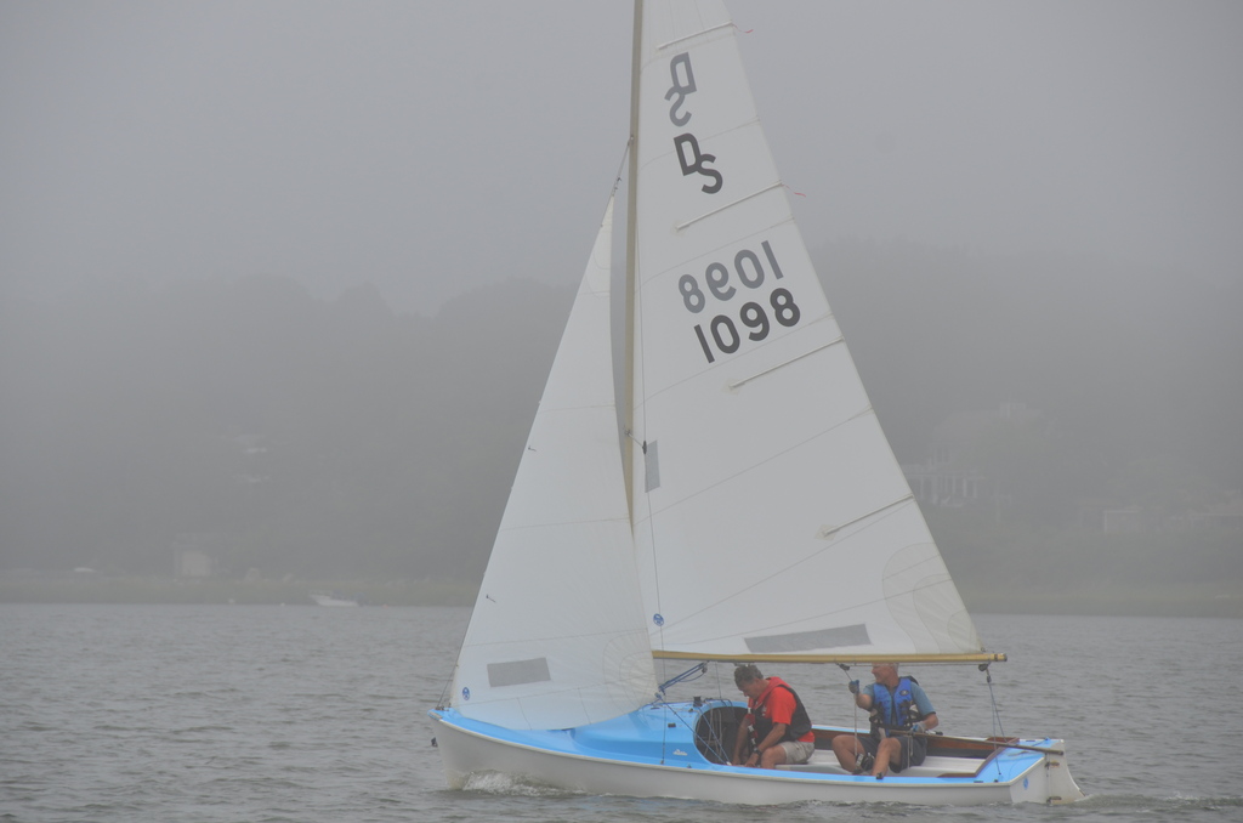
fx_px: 8785
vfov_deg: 5.4
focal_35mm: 255
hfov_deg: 8.1
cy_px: 412
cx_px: 622
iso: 200
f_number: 7.1
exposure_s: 1/800
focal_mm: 170
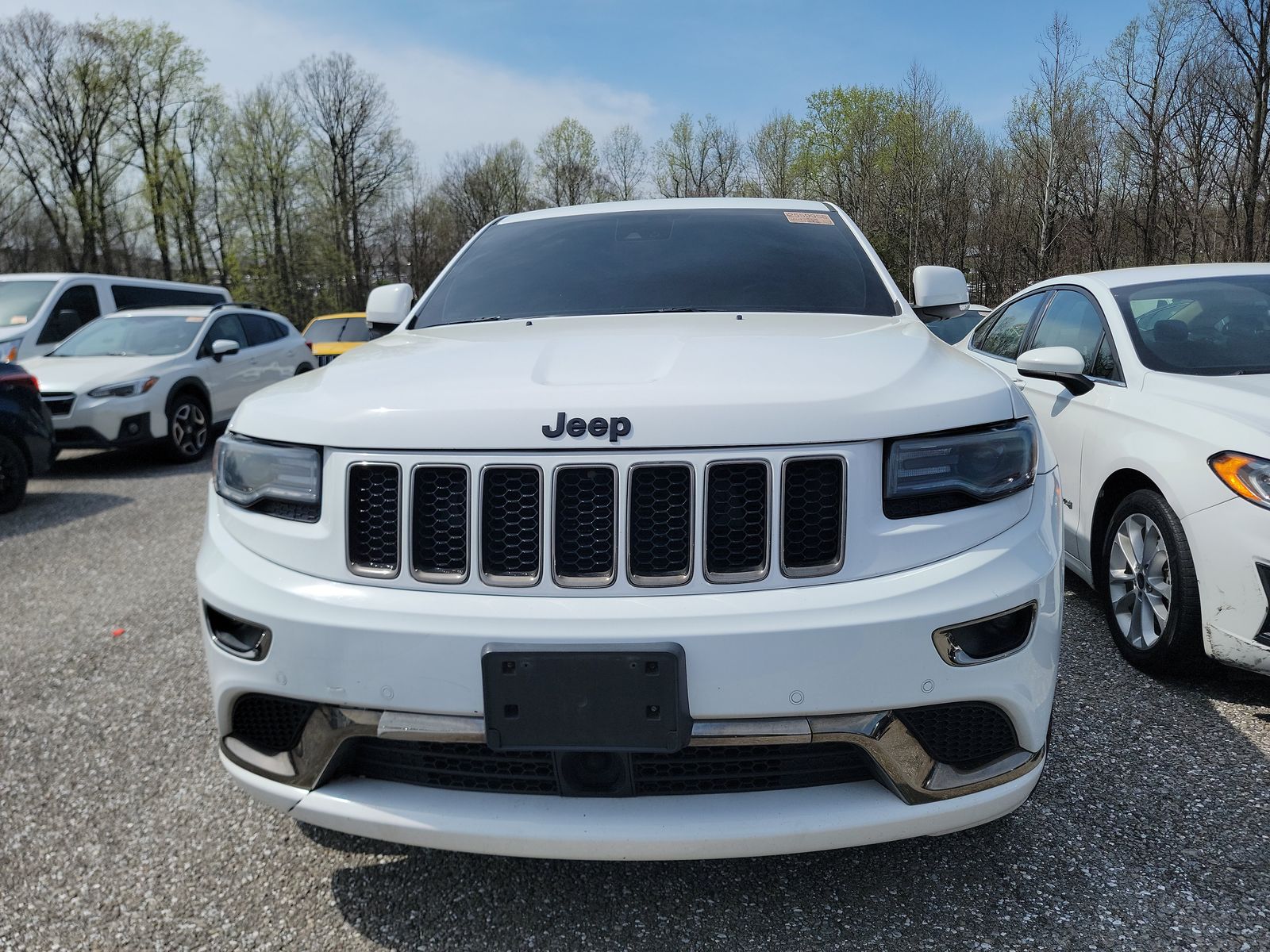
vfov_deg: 56.8
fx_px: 881
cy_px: 476
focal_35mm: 24
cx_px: 635
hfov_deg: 71.6
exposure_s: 1/1537
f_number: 1.8
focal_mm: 6.7
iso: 50
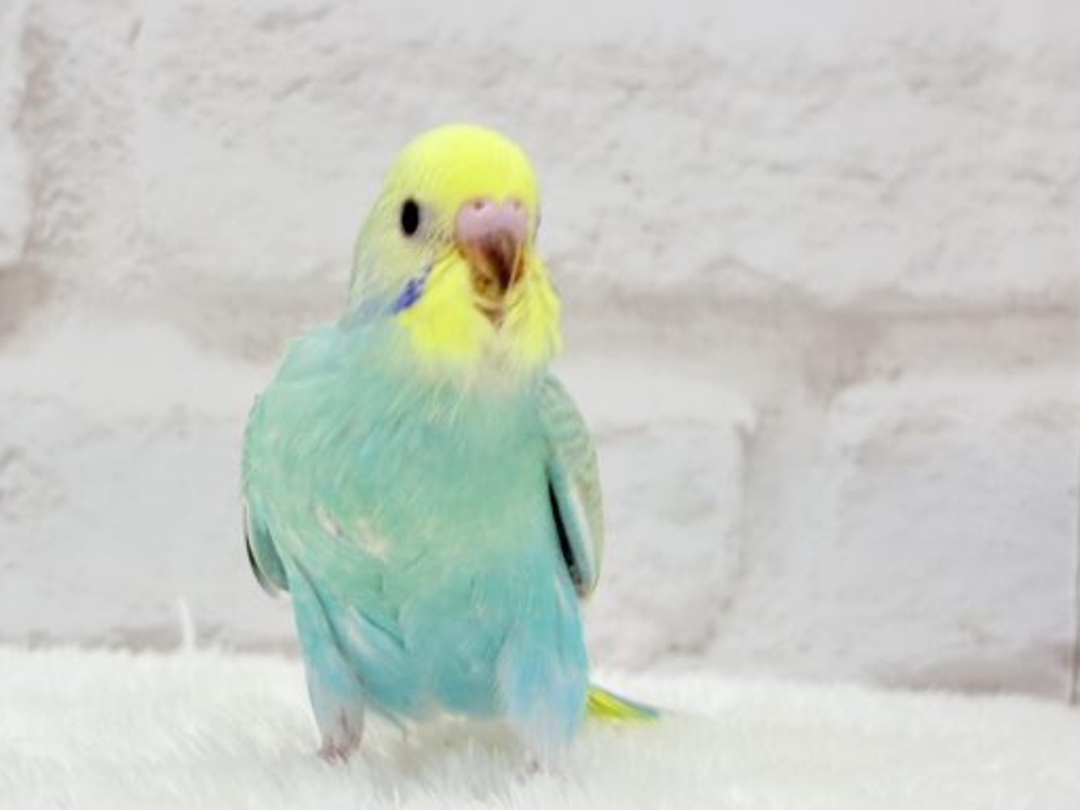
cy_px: 371
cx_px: 418
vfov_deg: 22.6
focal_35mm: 65
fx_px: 2028
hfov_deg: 29.7
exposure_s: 1/100
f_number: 1.6
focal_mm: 5.96
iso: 64
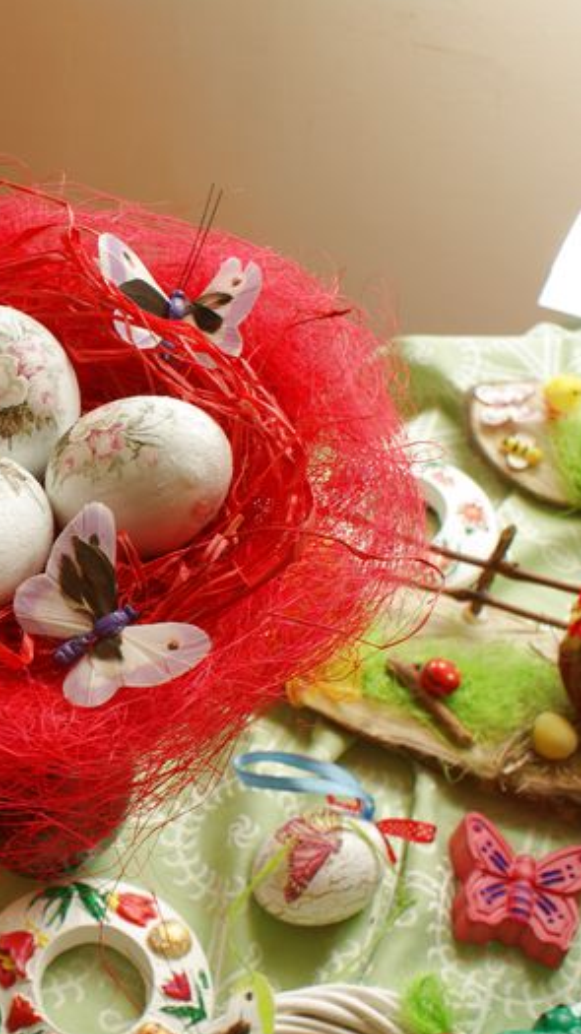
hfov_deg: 24.0
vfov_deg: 42.9
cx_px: 32
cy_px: 522
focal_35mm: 48
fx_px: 1316
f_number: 7.1
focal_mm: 20
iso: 100
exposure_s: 1/50
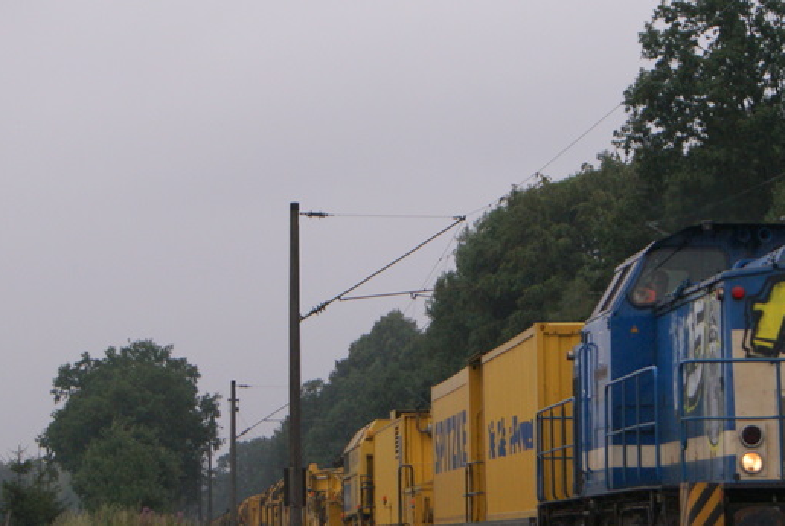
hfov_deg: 13.7
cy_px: 302
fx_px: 3254
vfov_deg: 9.2
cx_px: 479
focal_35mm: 149
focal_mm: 50
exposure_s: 1/1000
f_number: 9
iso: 400
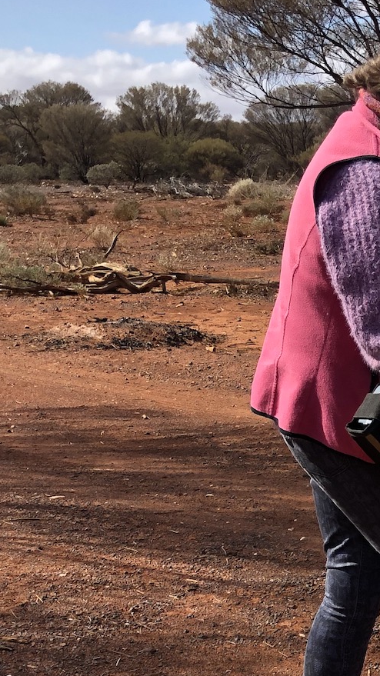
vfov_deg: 28.8
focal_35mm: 70
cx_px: 432
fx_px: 1255
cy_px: 622
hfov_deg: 16.6
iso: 20
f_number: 1.8
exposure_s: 1/923
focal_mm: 3.99
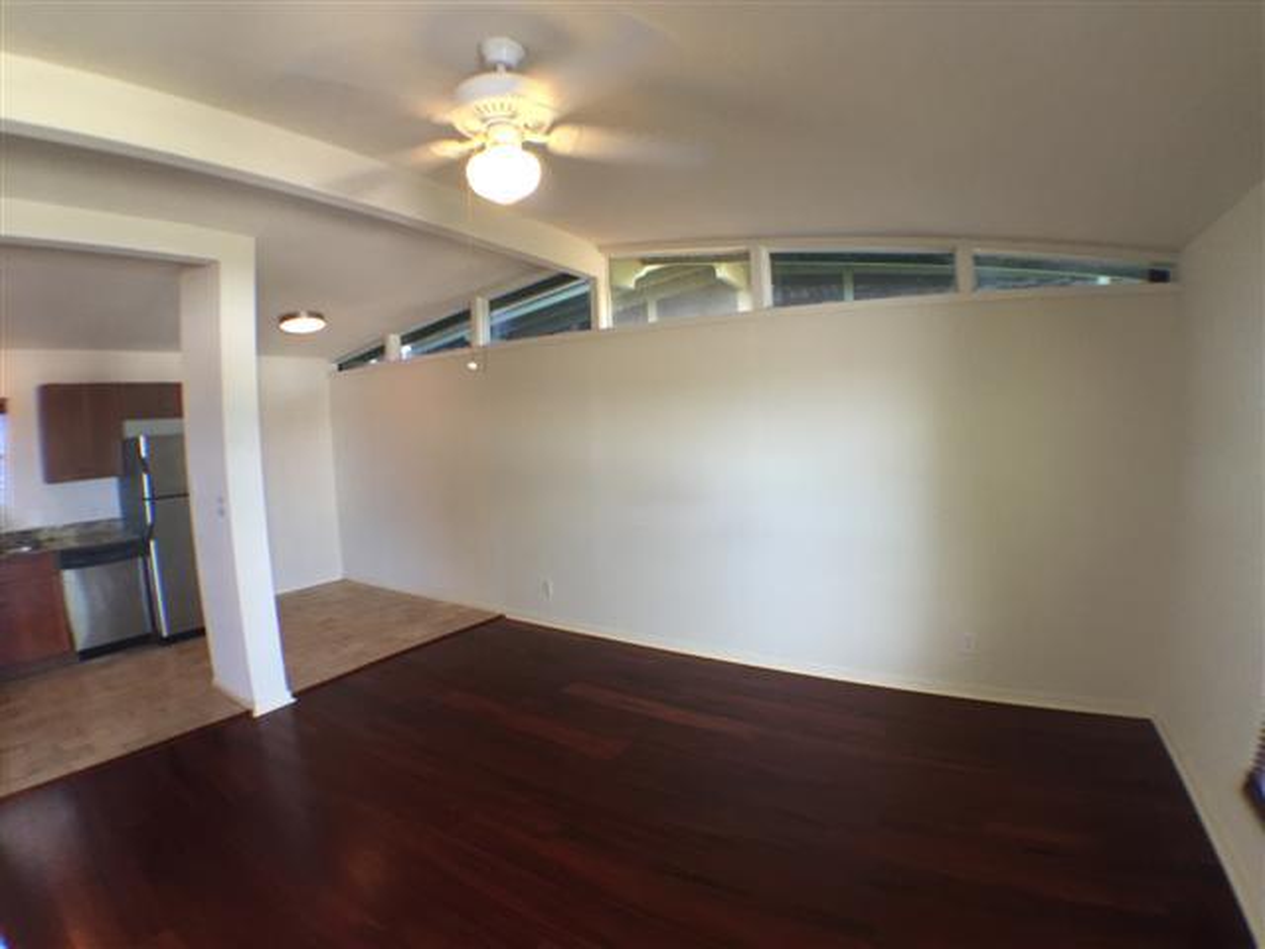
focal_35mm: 29
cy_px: 474
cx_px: 632
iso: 125
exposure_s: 1/30
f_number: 2.2
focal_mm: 4.15
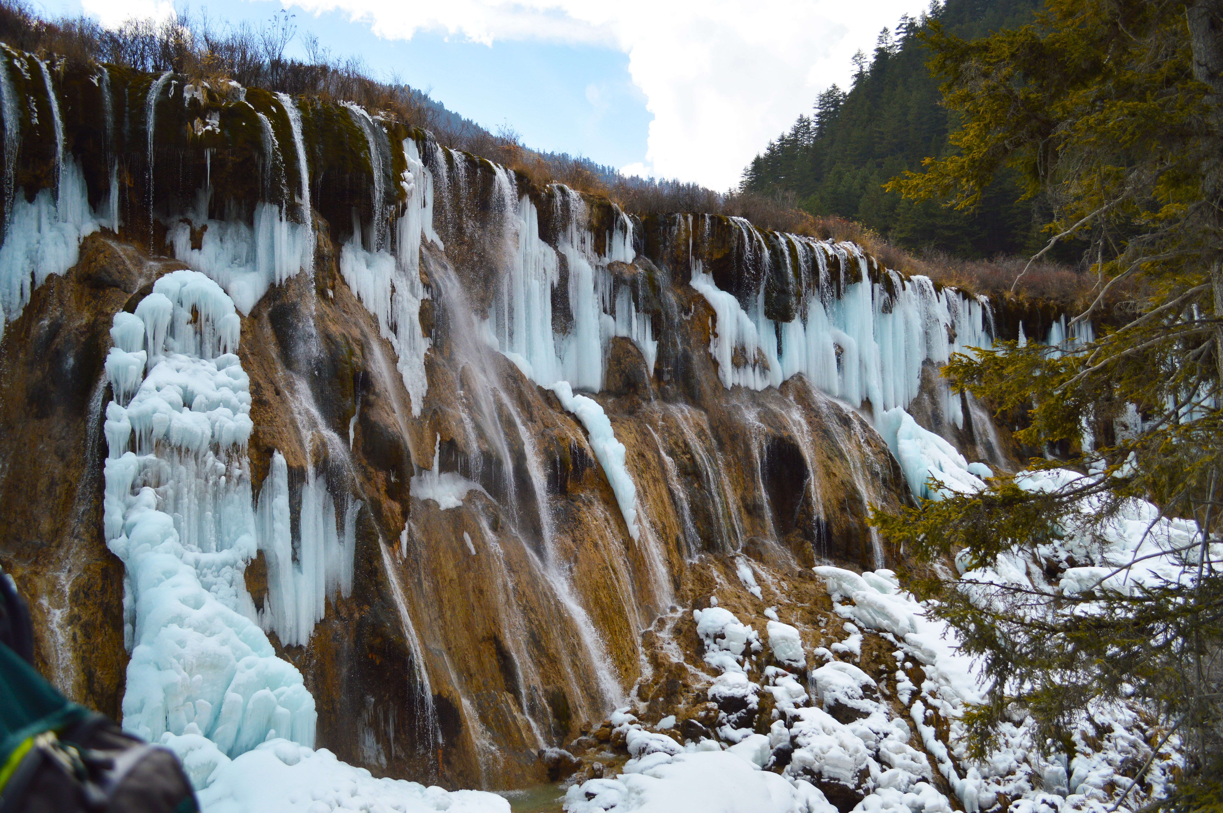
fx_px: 1120
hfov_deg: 57.3
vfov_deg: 39.9
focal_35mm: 33
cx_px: 612
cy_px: 406
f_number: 3.8
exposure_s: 1/640
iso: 100
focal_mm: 22
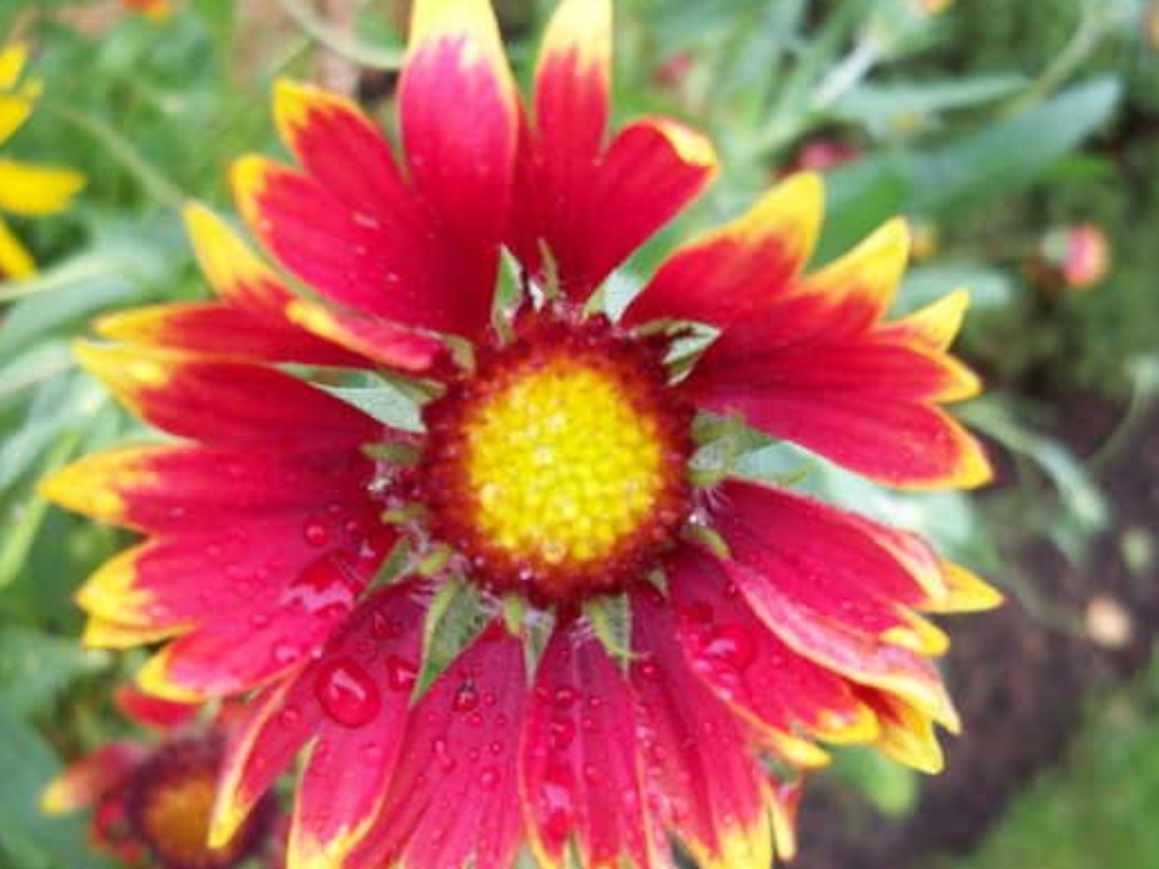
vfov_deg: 33.6
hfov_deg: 43.9
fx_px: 1440
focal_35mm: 43
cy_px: 474
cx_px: 582
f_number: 3.1
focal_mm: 7.9
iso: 200
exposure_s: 1/30
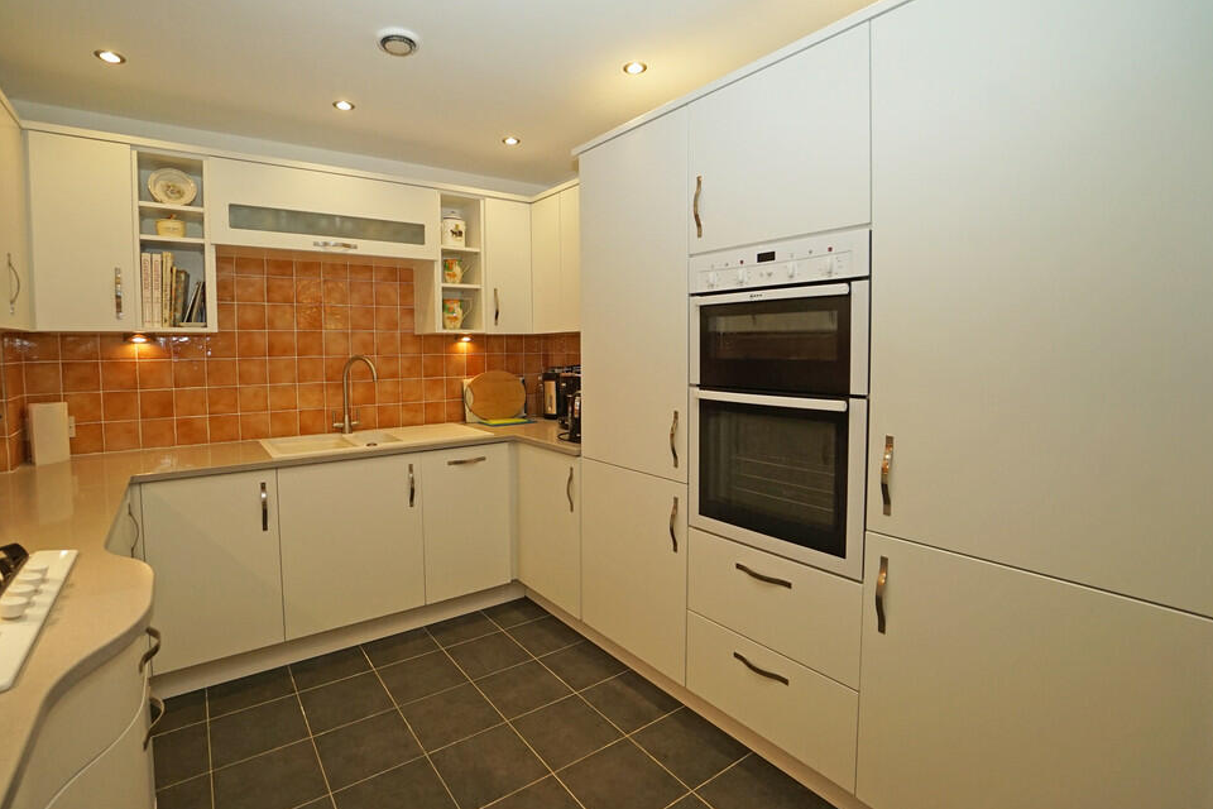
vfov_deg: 73.7
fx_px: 539
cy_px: 380
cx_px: 575
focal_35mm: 16
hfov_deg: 96.7
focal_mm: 10
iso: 640
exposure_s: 1/160
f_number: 4
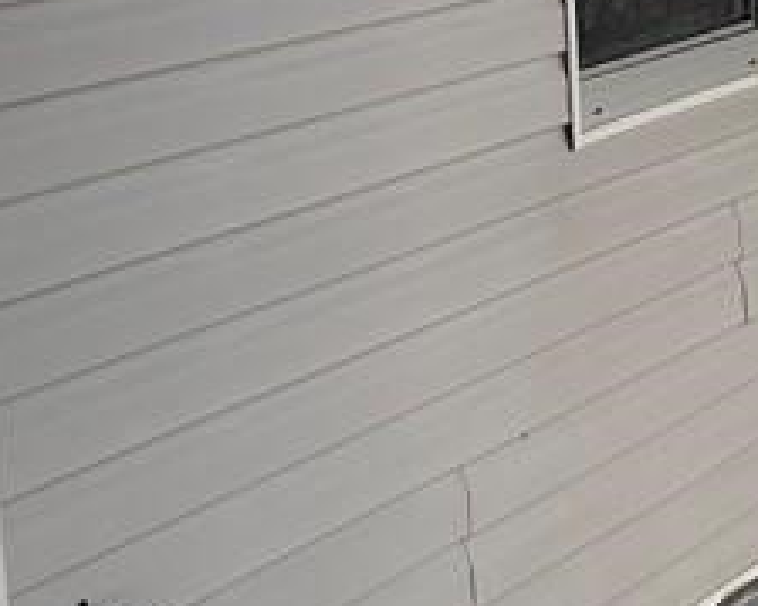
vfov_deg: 13.0
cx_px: 640
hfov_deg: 16.4
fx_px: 2601
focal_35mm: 116
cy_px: -51
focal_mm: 5.1
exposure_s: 1/4348
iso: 32
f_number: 1.6
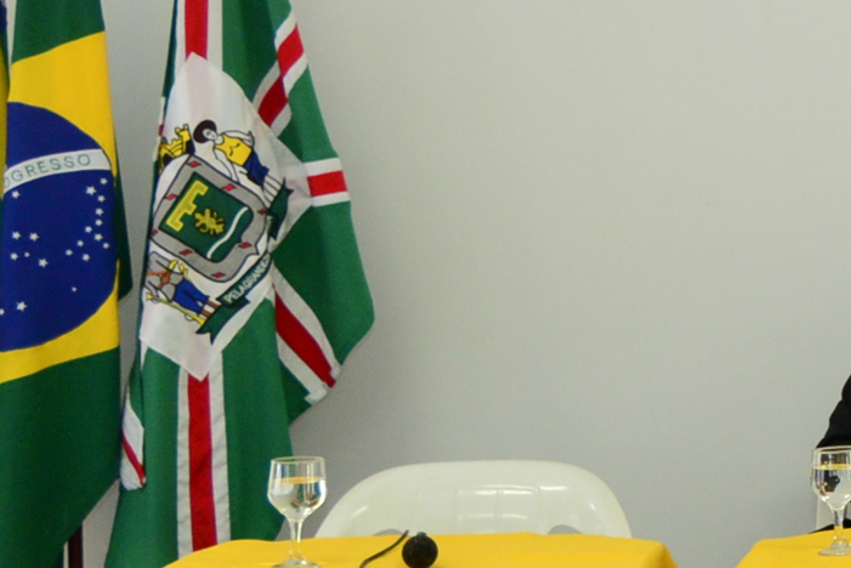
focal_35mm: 133
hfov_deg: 13.4
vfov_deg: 10.3
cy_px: 136
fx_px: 3145
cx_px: 1664
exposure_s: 1/125
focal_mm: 31
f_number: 4
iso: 1600
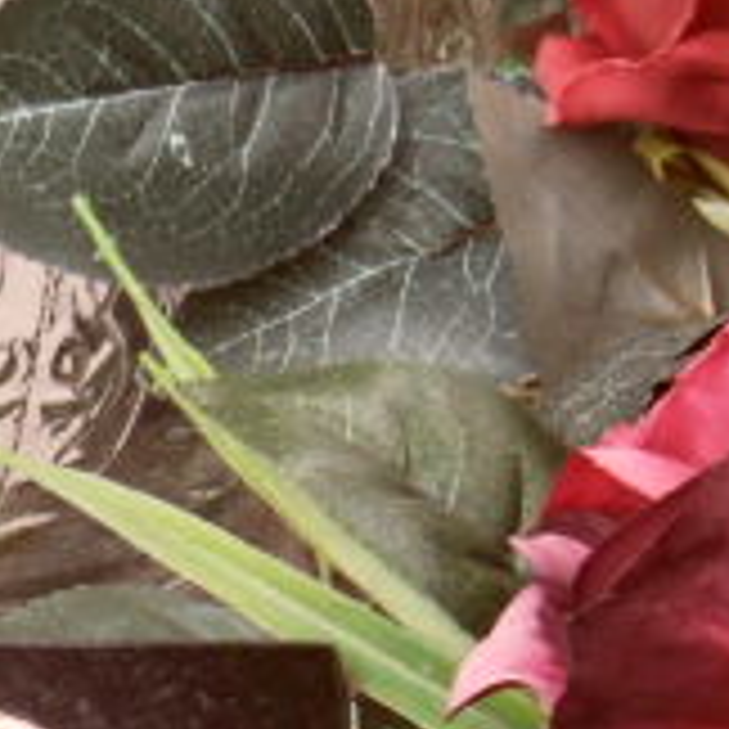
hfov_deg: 5.0
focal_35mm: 336
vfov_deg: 5.1
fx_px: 8006
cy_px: 1490
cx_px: -1089
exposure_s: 1/60
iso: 100
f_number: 4
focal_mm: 10.3
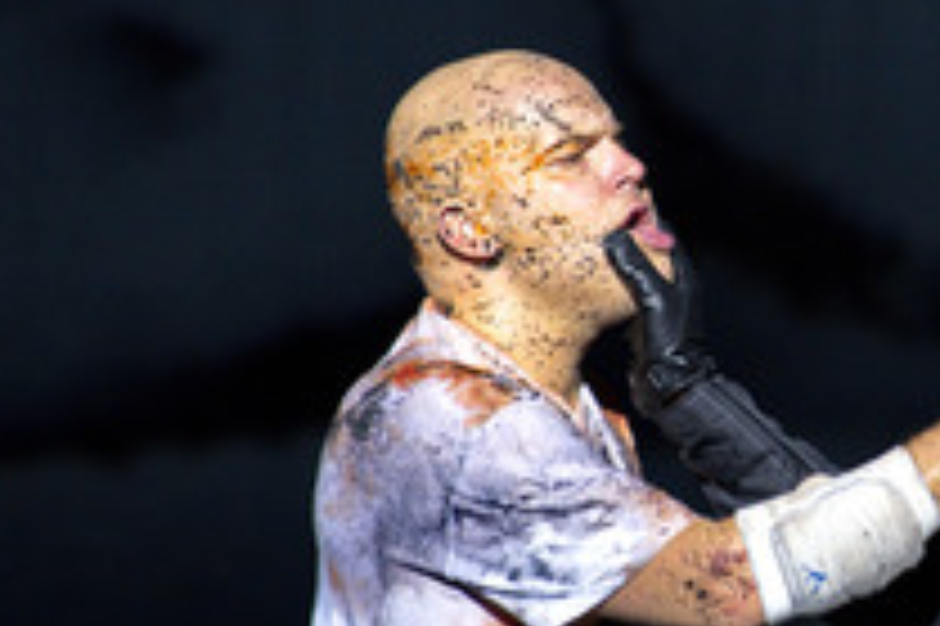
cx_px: 884
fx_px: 11245
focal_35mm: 431
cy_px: 563
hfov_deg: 4.8
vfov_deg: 3.2
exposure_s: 1/50
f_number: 3.5
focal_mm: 200
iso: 1600
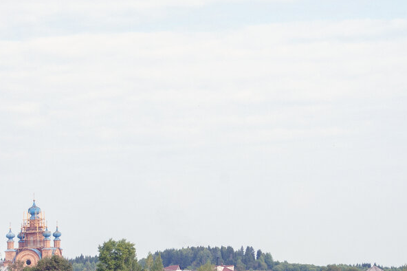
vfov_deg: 8.6
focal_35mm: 158
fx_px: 1785
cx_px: 205
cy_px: 252
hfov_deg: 13.0
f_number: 11
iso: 640
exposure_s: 1/500
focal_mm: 52
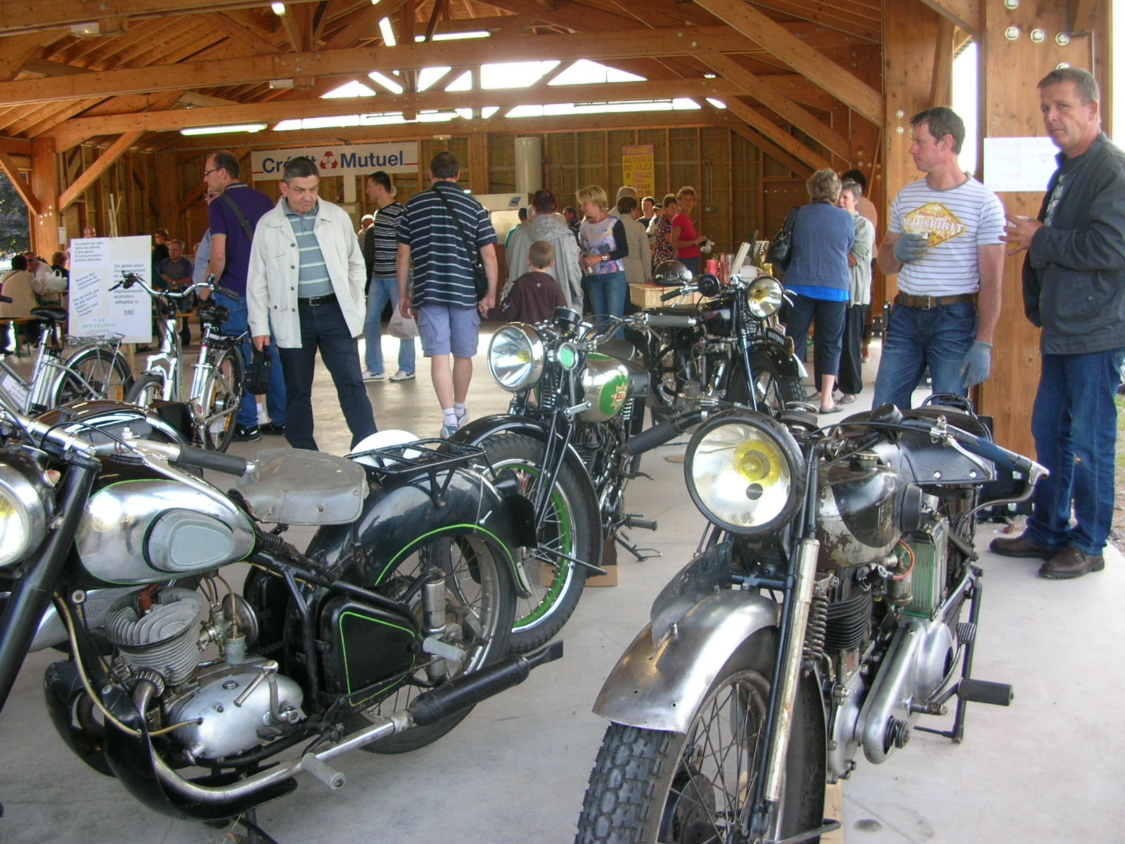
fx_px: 1137
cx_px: 562
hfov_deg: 52.6
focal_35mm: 35
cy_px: 422
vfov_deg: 40.7
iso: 50
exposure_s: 1/52.6
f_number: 2.8
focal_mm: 5.8
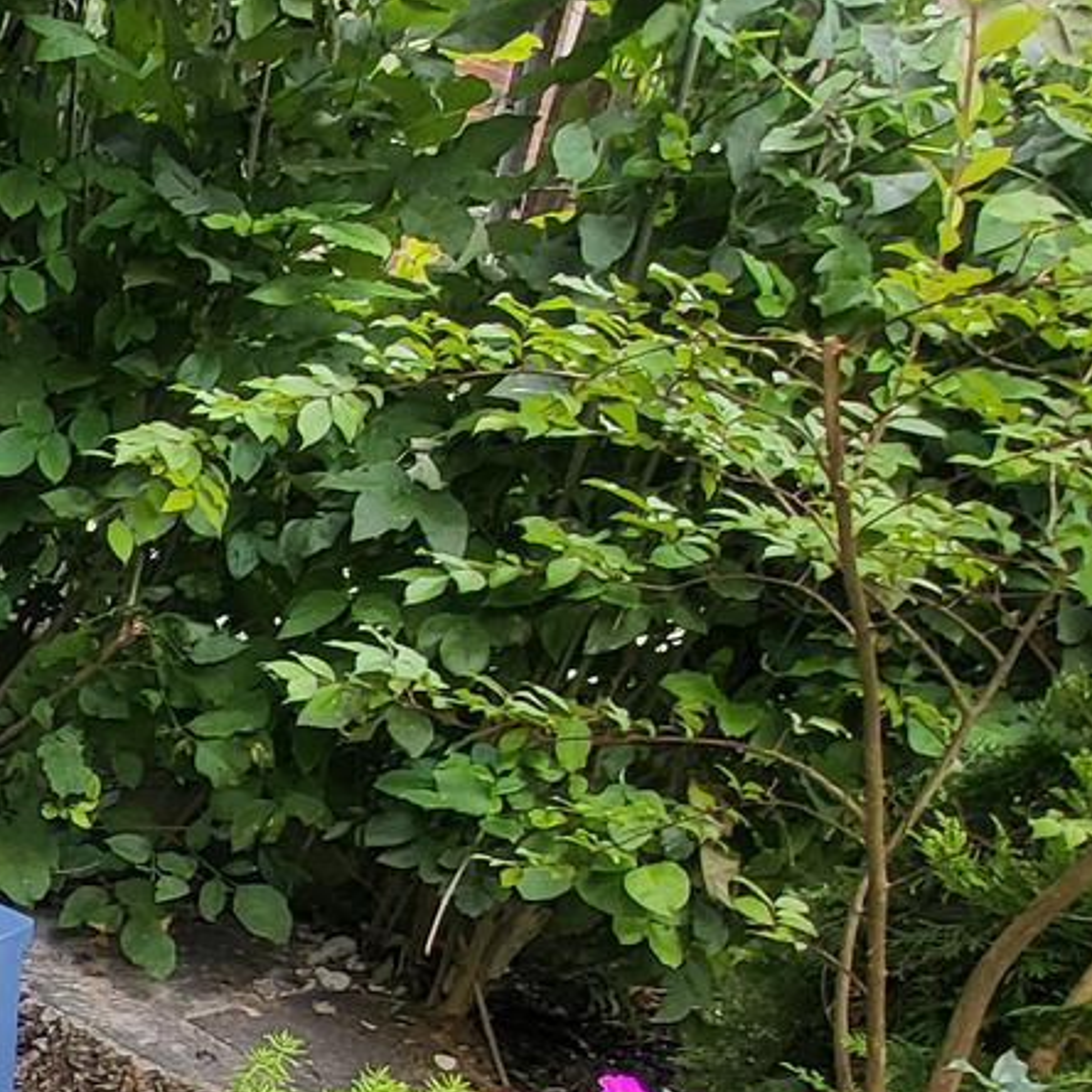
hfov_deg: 22.6
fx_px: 1892
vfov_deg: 28.8
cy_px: 1240
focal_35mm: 53
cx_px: -750
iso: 40
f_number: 2.2
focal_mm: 1.74
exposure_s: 1/120
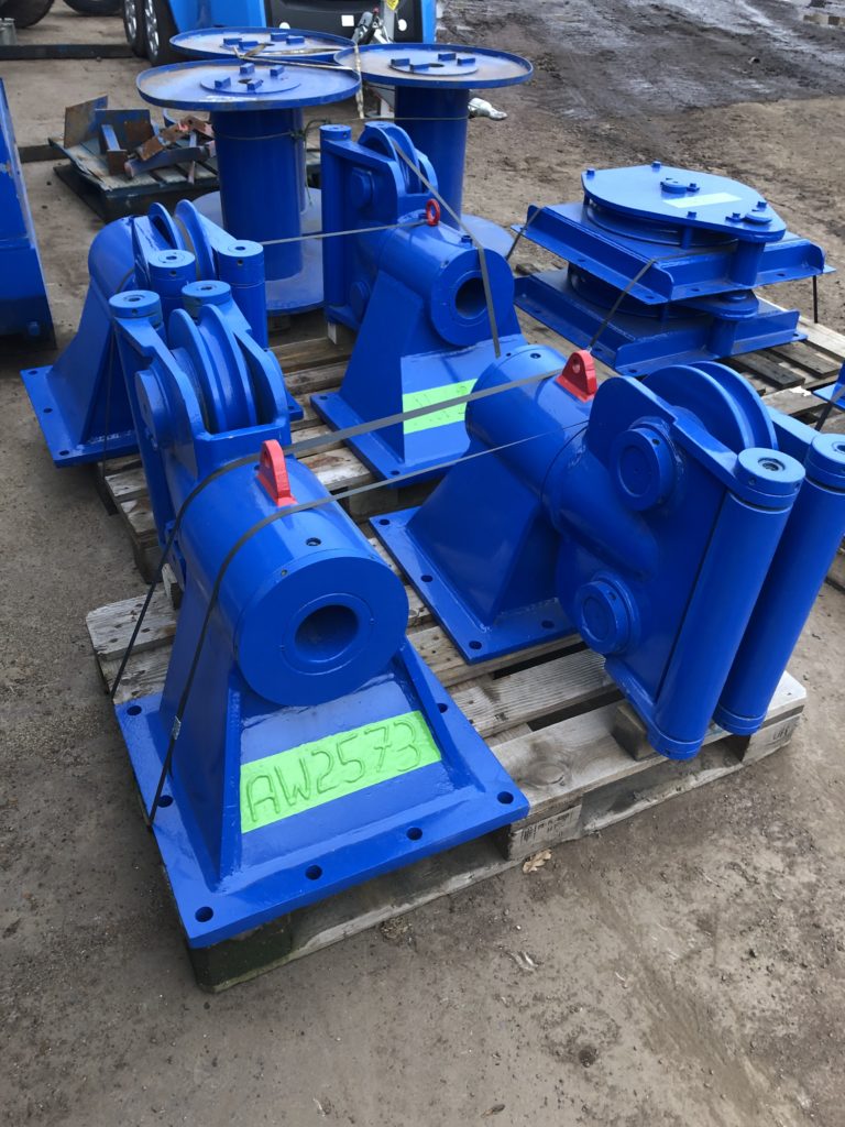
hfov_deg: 49.7
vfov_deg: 63.4
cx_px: 422
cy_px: 564
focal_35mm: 28
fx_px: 911
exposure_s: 1/30
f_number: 1.8
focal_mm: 3.99
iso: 32
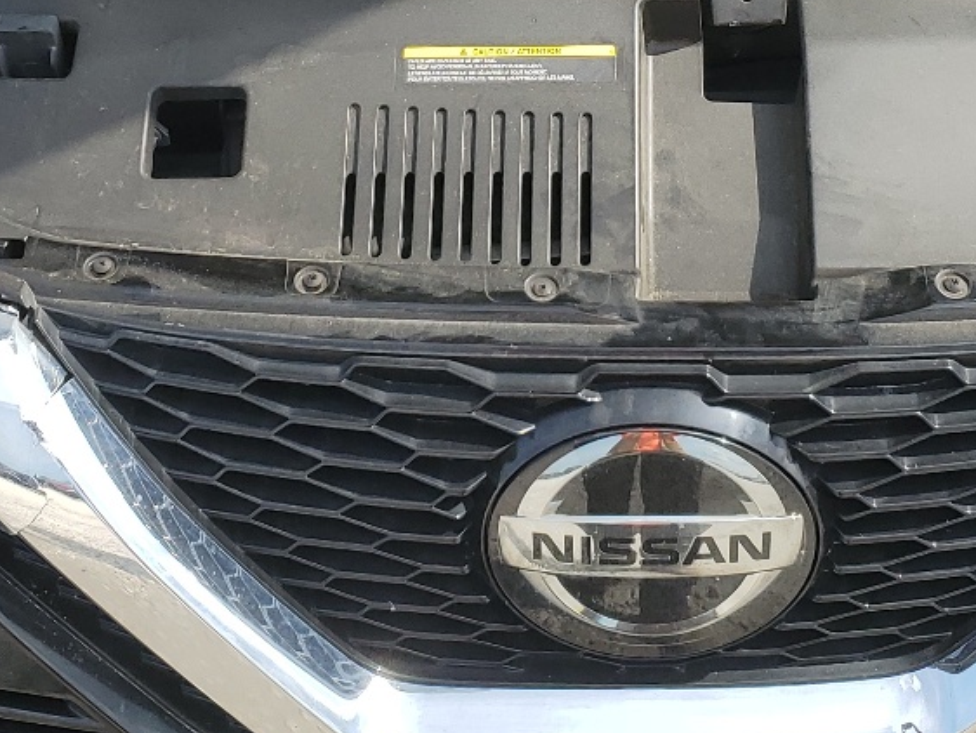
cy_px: 21
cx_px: 568
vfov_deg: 19.4
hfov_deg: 26.3
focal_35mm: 74
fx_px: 2087
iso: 50
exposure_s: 1/1667
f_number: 1.5
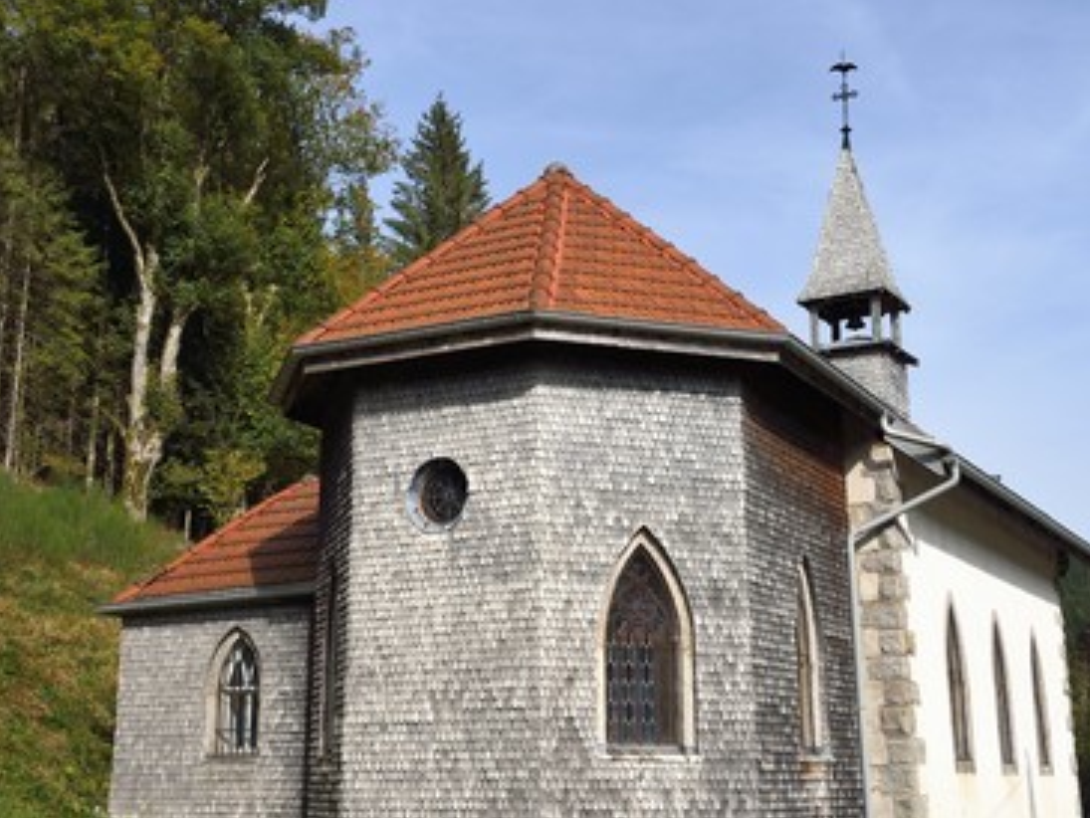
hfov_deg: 37.5
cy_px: 406
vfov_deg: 28.6
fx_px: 1606
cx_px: 527
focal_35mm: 51
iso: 200
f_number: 10
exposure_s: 1/500
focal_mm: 46
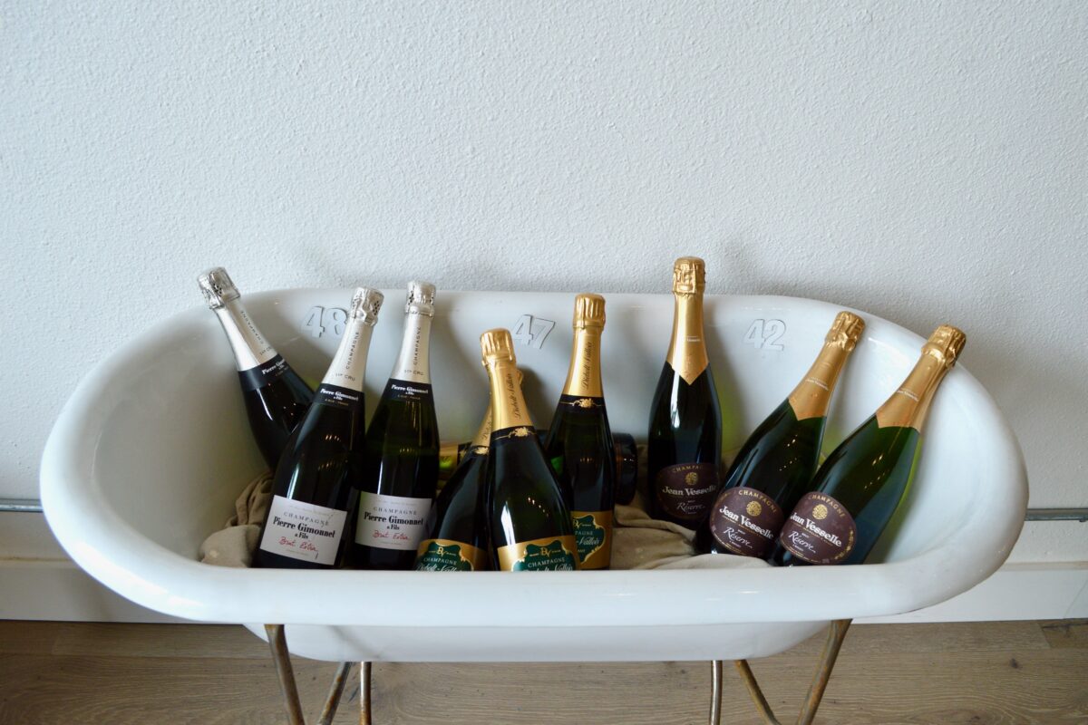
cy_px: 362
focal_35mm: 27
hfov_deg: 67.4
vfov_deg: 47.9
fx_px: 816
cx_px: 544
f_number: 5.6
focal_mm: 18
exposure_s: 1/125
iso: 400
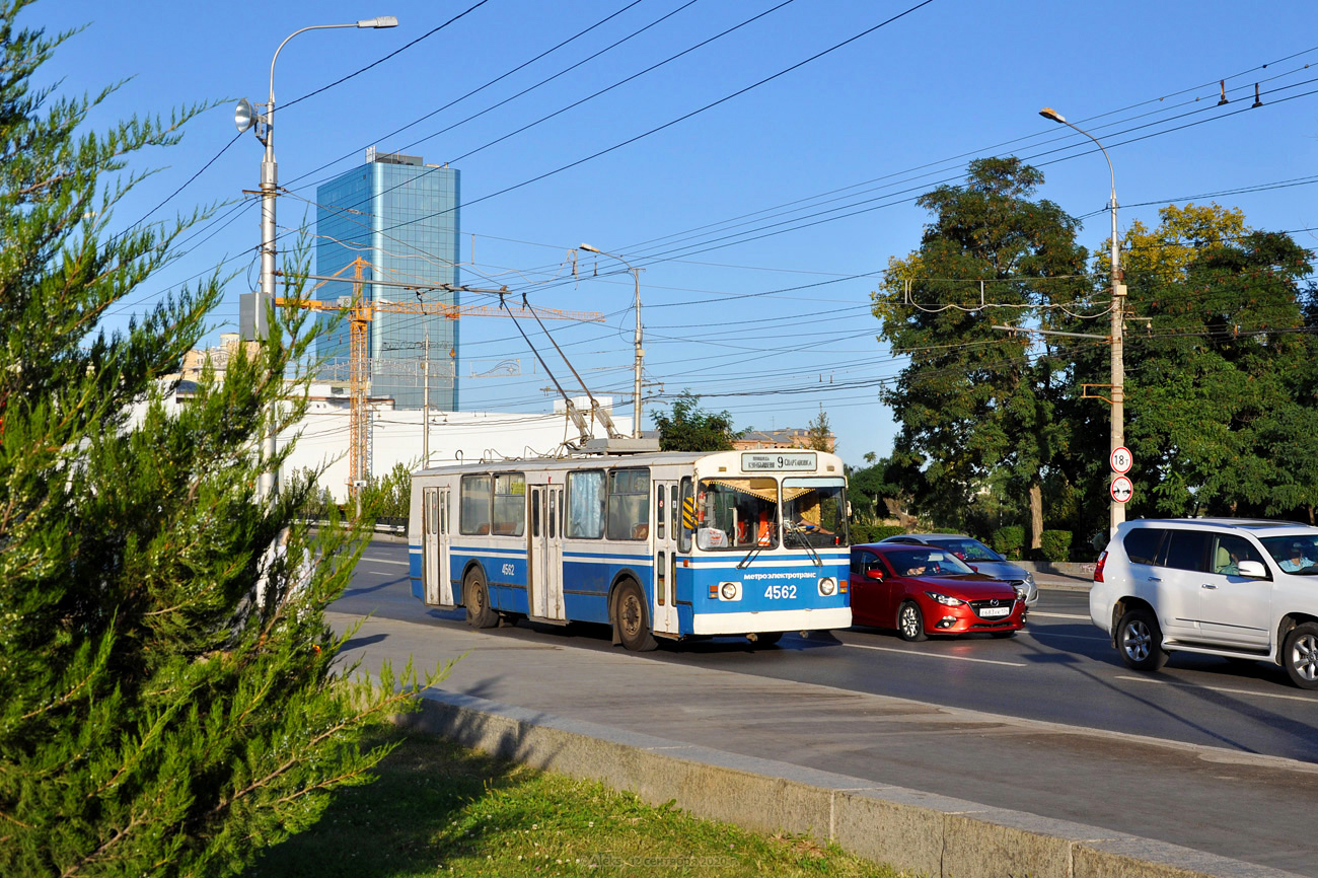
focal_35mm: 48
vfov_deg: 28.1
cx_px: 659
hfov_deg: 41.1
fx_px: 1757
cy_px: 439
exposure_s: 1/500
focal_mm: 32
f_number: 8
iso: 200
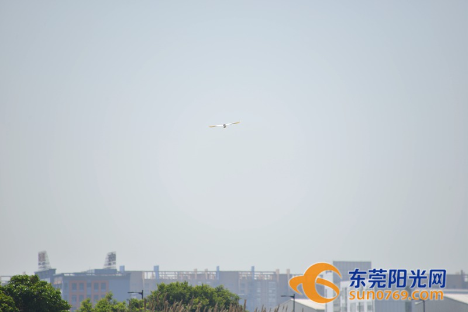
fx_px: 3899
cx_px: 234
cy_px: 156
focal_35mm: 300
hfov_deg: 6.9
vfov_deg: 4.6
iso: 100
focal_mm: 300
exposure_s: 1/500
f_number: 6.3
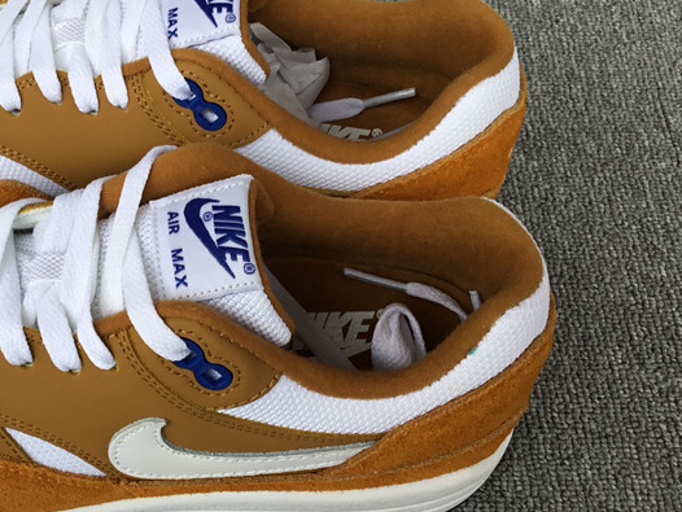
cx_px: 137
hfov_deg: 35.0
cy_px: 221
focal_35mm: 53
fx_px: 1045
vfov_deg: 27.5
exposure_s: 1/108
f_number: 2.4
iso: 25
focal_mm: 3.3
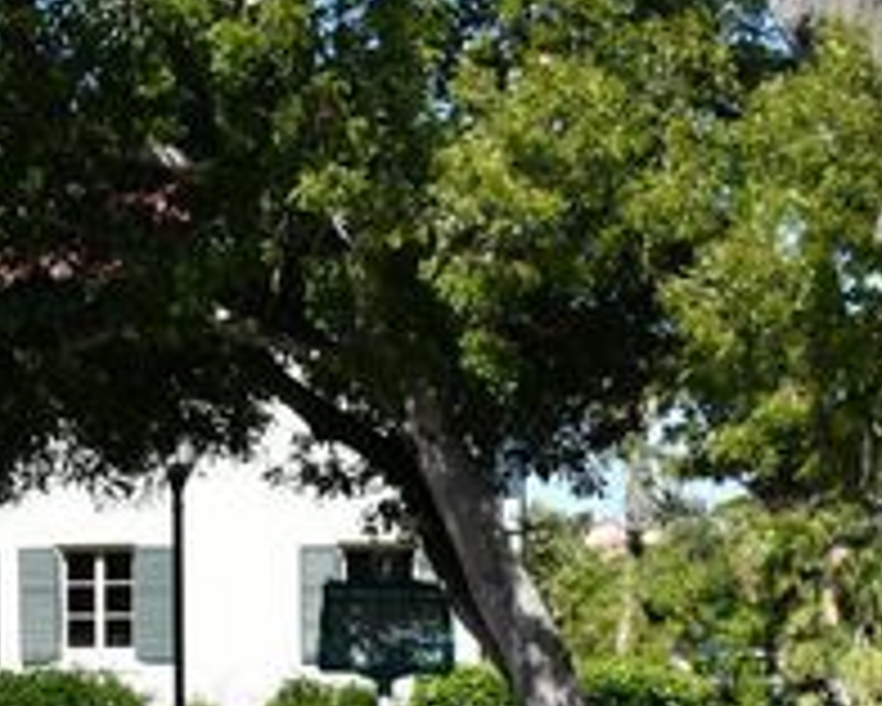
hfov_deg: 12.8
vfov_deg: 10.4
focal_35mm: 147
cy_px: 791
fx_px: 3839
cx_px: -166
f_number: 8
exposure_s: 1/250
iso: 100
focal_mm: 24
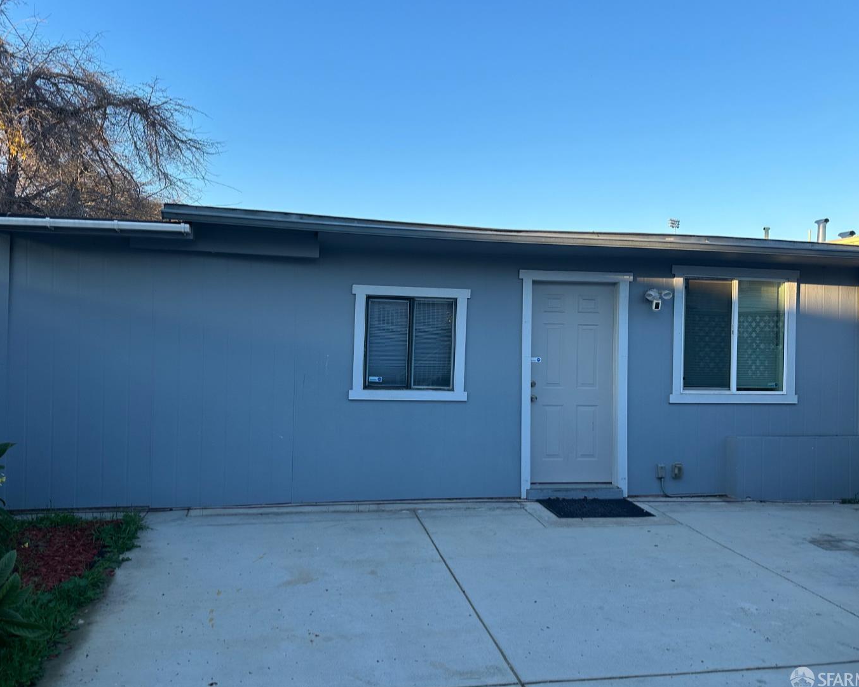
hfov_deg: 66.0
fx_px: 661
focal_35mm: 26
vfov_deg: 54.9
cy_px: 336
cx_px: 414
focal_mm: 6.86
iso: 80
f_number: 1.78
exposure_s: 1/1198
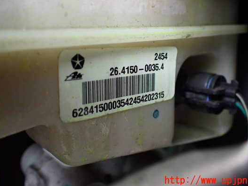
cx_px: 130
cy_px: 81
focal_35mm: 34
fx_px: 244
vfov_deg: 41.7
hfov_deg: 53.9
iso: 500
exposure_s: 1/125
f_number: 2.3
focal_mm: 5.4
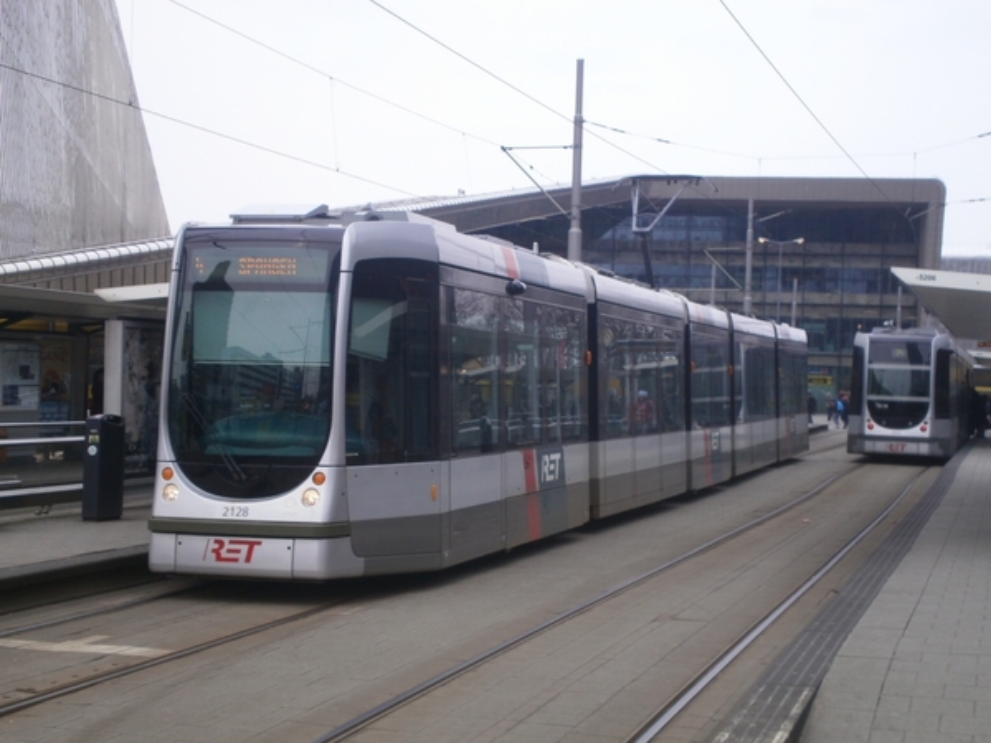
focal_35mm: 59
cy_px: 372
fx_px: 1689
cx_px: 496
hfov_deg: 32.7
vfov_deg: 24.8
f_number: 5.9
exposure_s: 1/160
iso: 100
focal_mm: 10.3
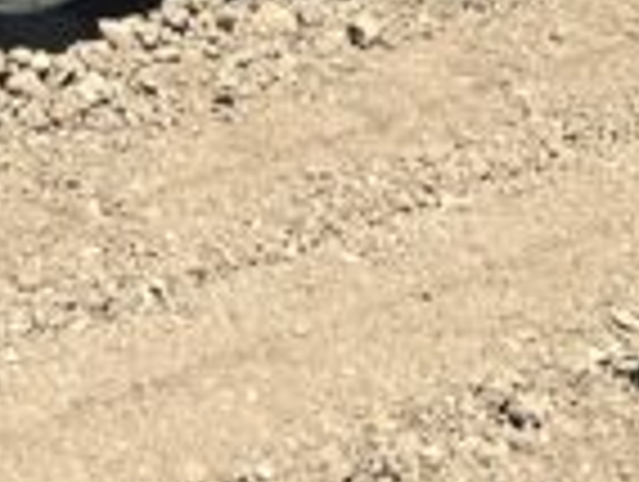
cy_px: -1176
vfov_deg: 6.8
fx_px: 3458
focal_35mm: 187
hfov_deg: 10.5
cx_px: 126
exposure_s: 1/4274
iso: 50
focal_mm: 5.7
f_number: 1.5
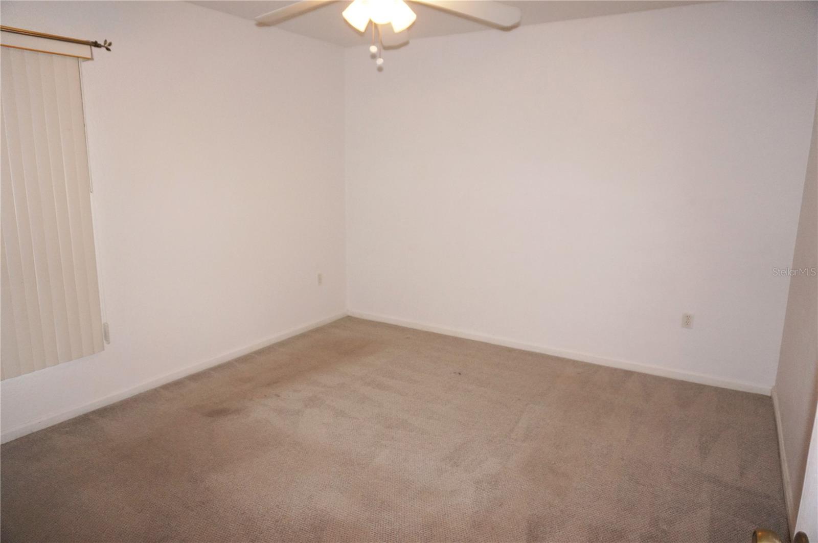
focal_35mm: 24
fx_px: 545
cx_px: 409
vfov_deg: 53.0
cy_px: 272
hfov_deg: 73.8
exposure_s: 1/160
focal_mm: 16
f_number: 4
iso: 800
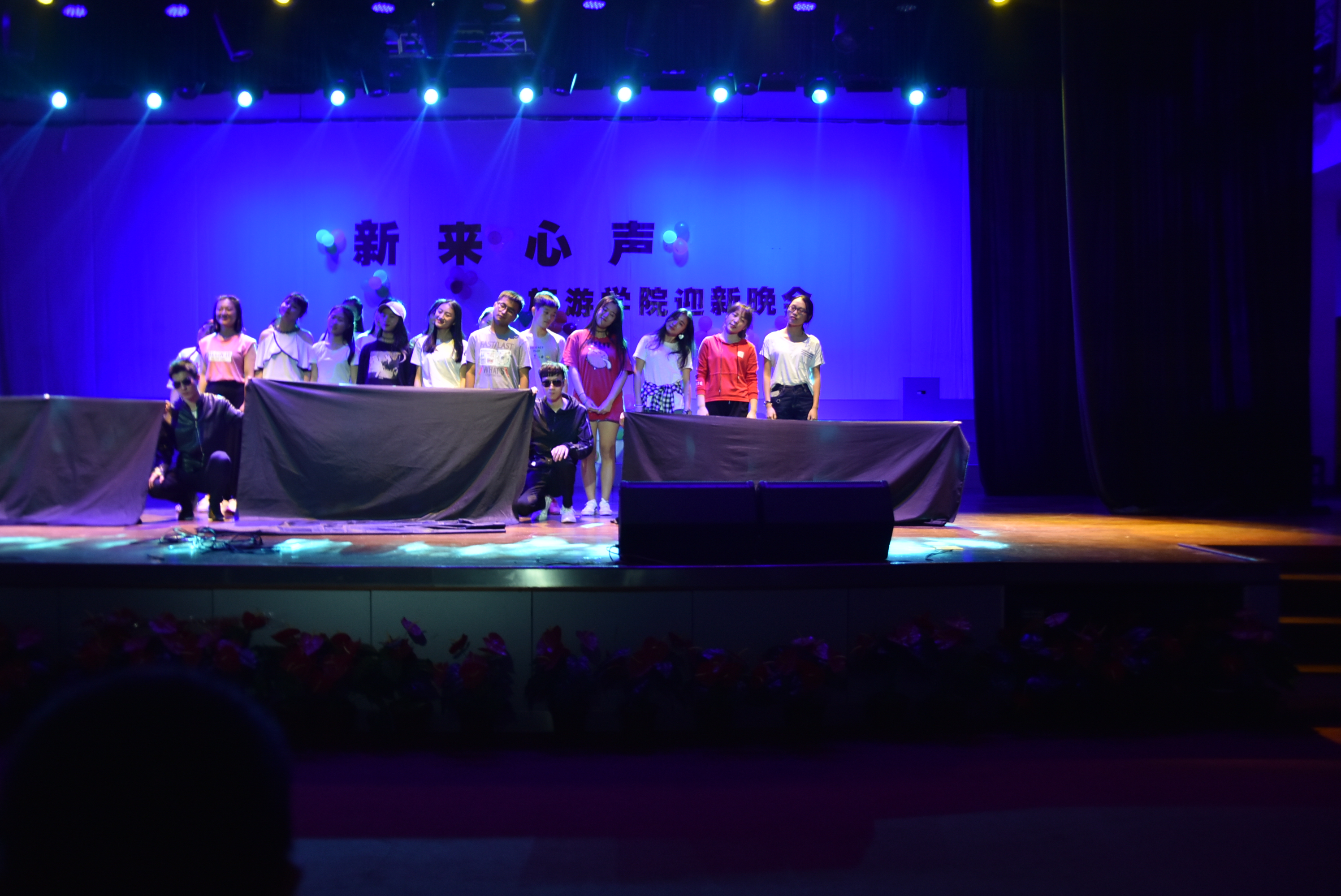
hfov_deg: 61.9
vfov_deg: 43.7
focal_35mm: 30
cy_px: 448
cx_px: 670
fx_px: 1118
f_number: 3.5
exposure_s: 1/80
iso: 640
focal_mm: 20
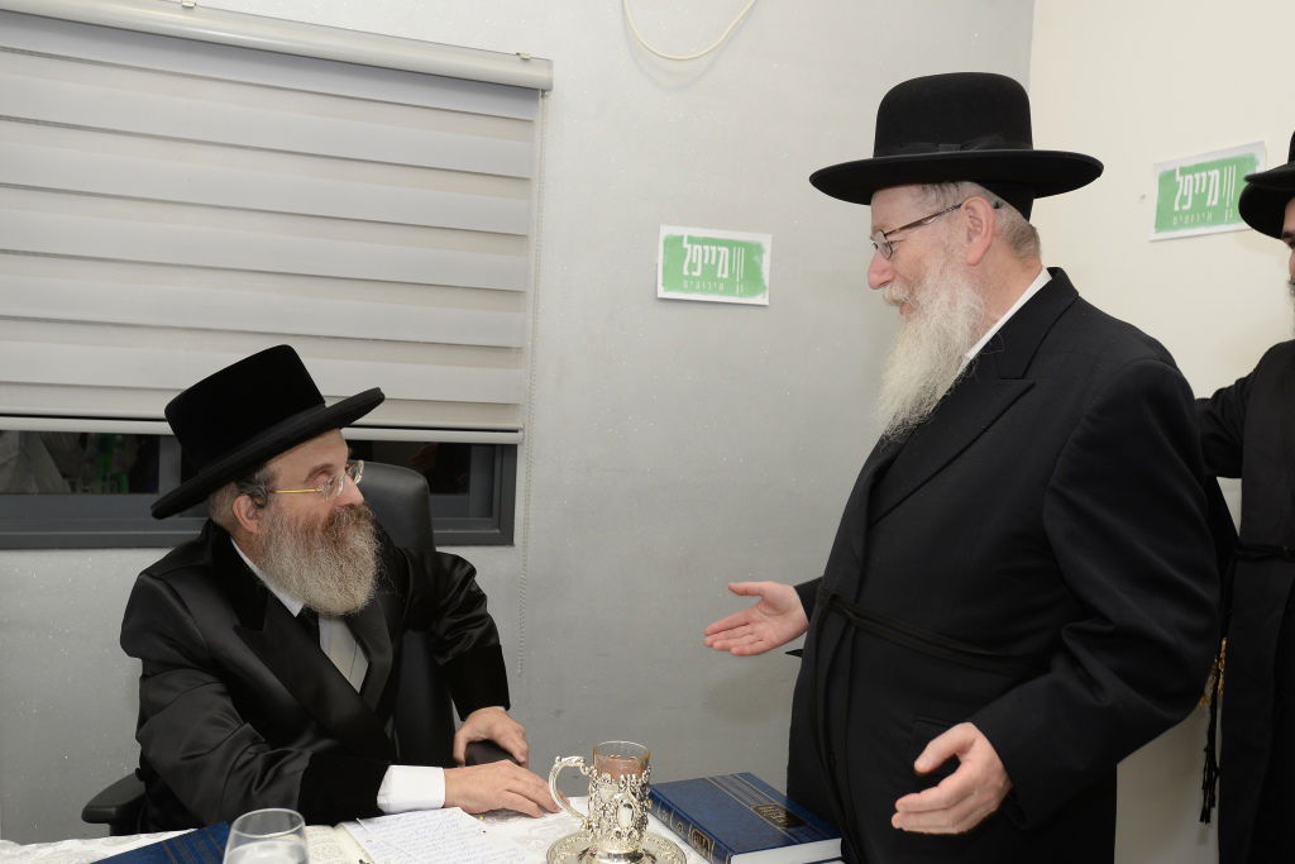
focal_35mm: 32
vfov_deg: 41.1
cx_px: 648
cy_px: 432
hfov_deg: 58.7
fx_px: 1151
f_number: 5
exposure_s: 1/80
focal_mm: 32
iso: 400
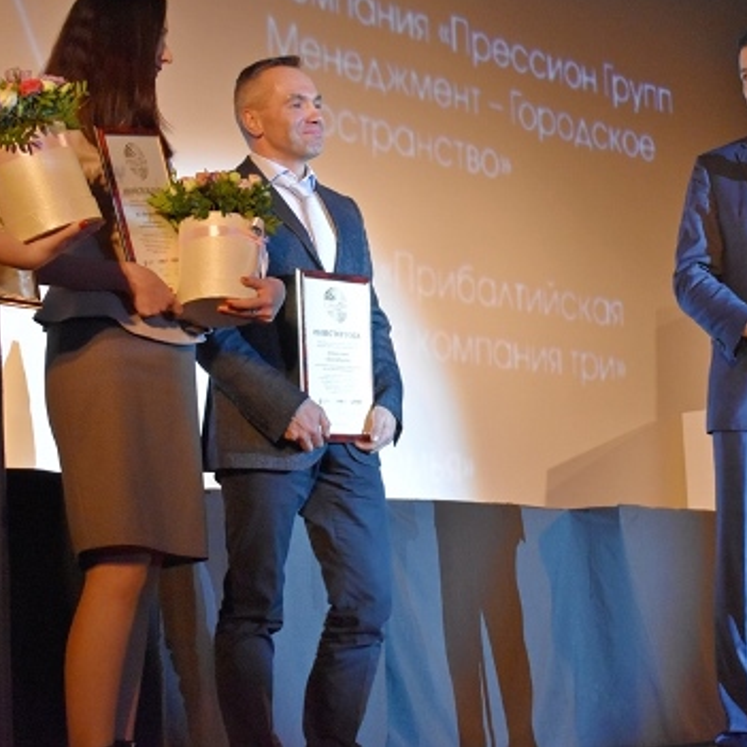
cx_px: 453
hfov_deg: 21.9
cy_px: 295
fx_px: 1929
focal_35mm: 79
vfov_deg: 21.9
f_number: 4.5
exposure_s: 1/50
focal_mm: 34
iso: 3200
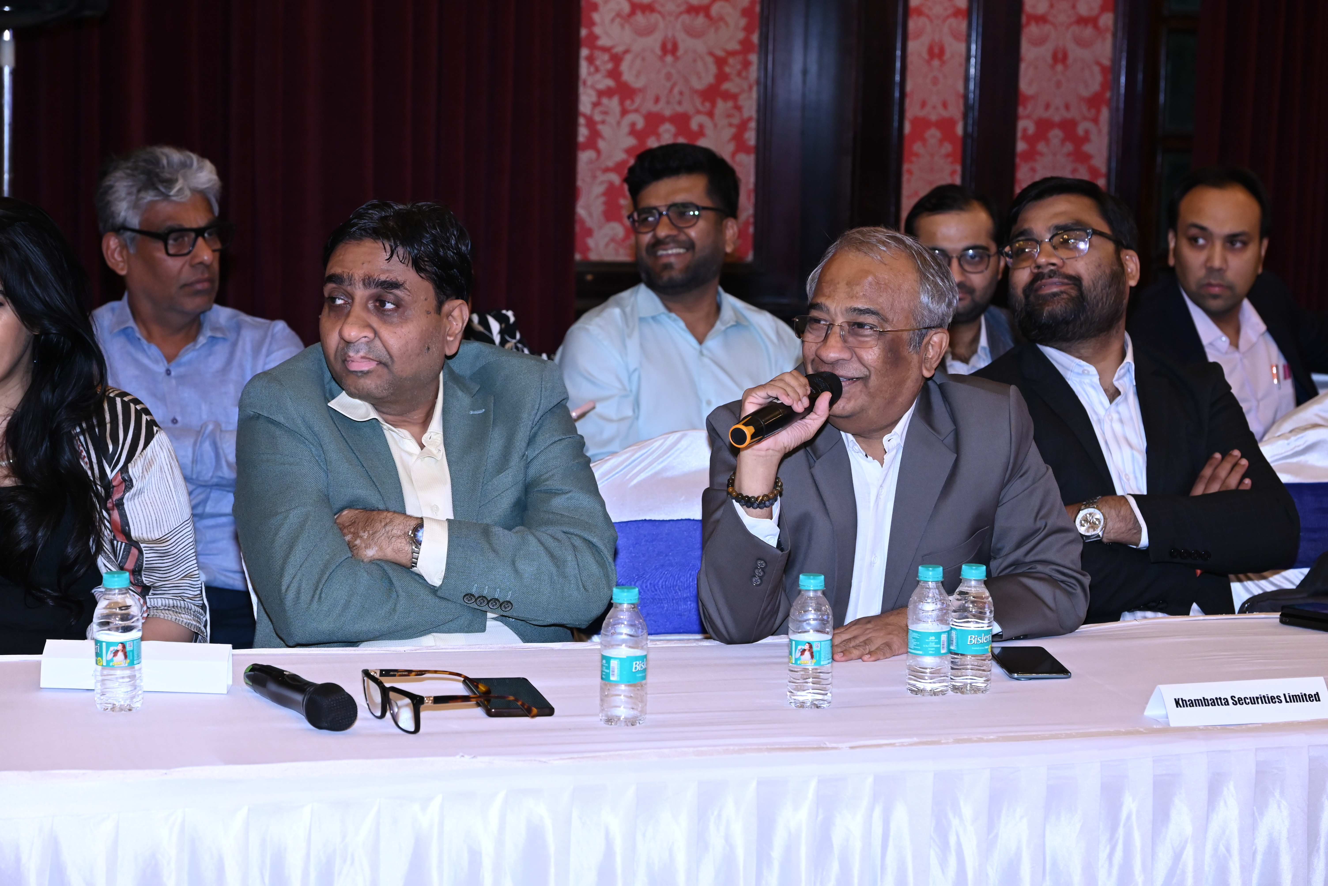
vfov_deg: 19.2
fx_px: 2620
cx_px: 664
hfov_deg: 28.4
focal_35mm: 71
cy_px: 443
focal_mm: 71
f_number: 5.6
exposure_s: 1/125
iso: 2000
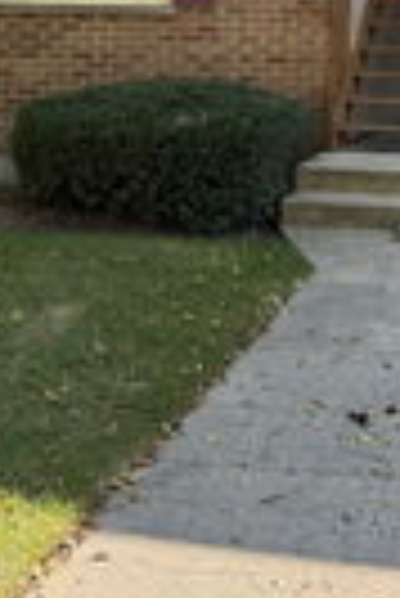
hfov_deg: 16.8
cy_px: 4
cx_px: 393
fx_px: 1330
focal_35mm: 80
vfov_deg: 24.2
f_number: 1.78
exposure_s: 1/654
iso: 100
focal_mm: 6.76
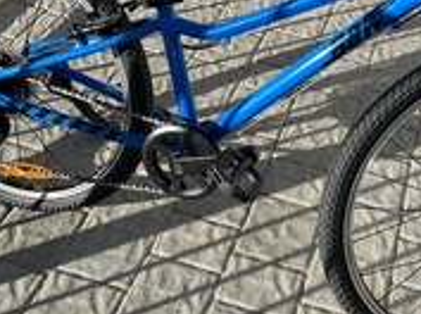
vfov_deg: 27.0
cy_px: 71
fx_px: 643
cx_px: 269
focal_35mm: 53
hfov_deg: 36.0
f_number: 1.5
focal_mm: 5.7
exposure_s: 1/2632
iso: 50
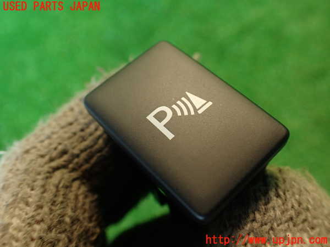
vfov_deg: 44.2
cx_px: 165
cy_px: 124
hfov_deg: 56.8
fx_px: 305
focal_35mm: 32
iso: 250
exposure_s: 1/30
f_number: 2.4
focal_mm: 5.79
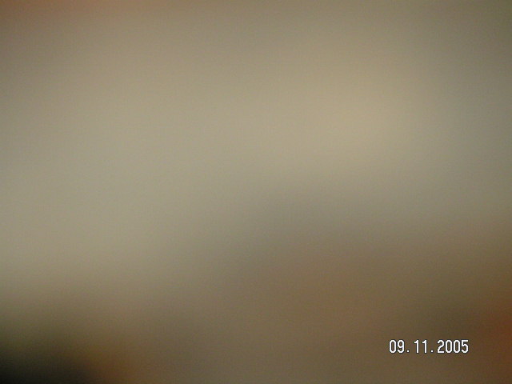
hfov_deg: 5.2
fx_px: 5621
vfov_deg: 3.9
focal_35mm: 380
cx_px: 256
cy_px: 192
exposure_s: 1/50
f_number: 3.5
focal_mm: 58
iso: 200
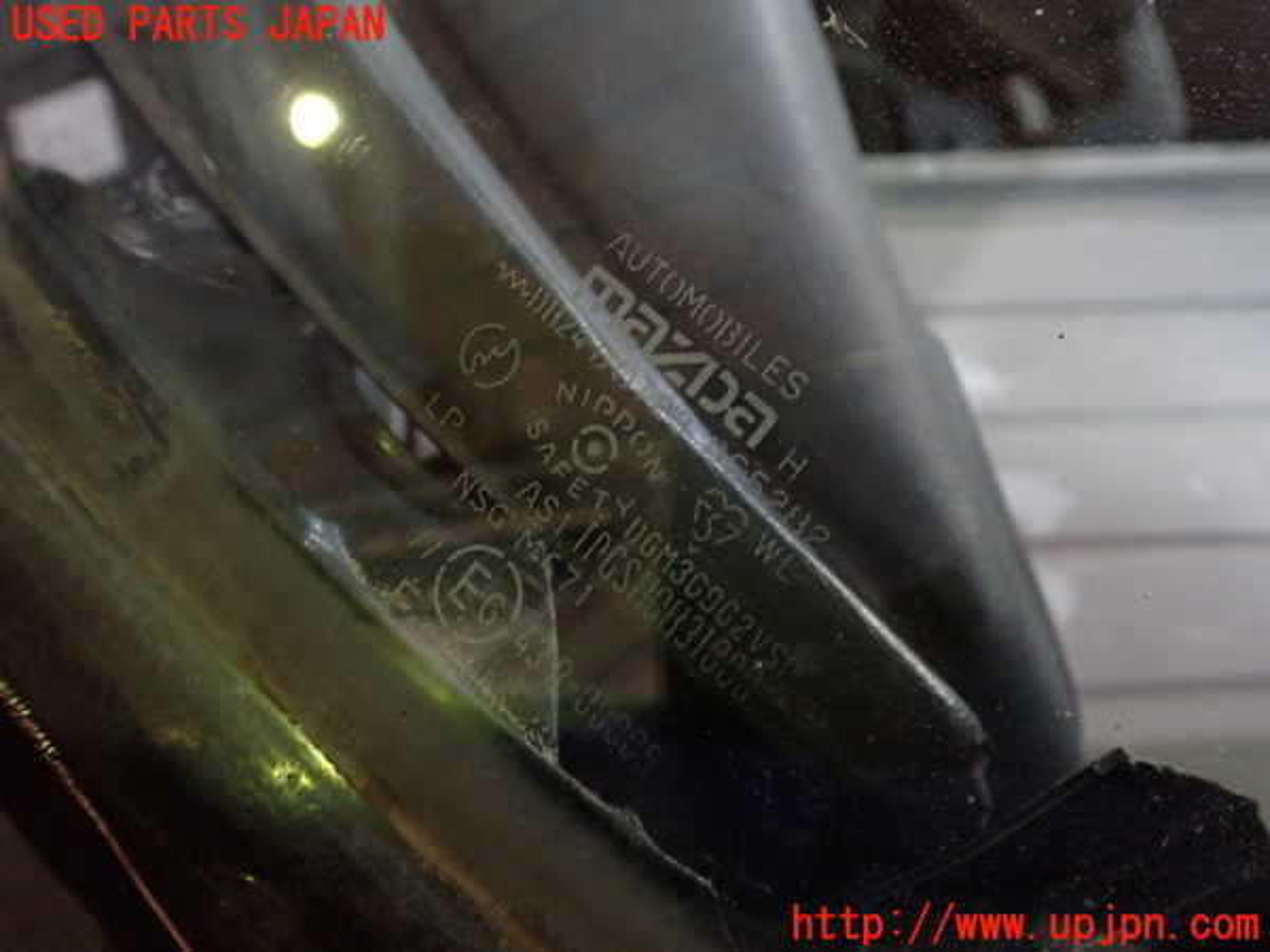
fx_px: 1101
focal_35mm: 30
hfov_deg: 60.0
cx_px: 635
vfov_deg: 46.8
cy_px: 476
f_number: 3.2
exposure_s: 1/30
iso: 640
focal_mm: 5.4
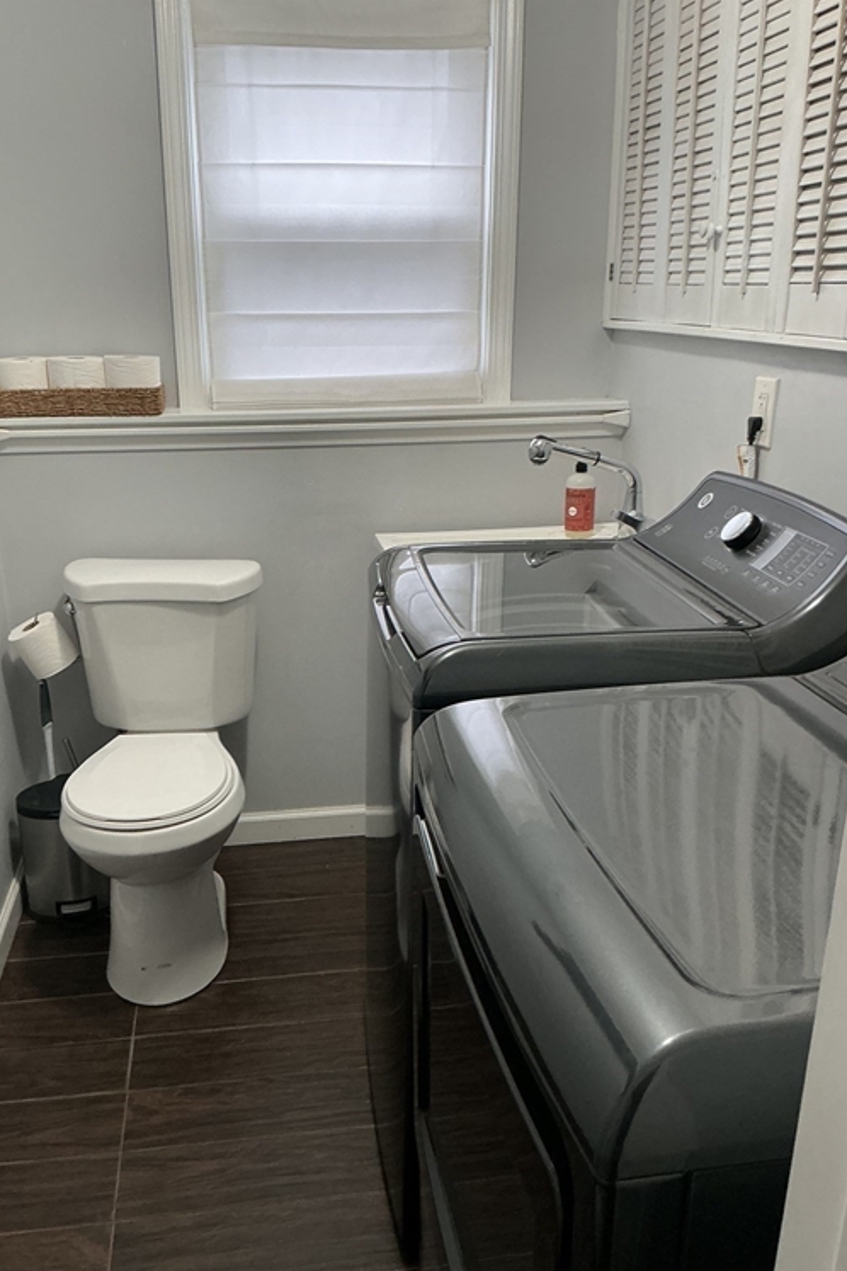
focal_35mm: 31
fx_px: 1094
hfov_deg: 42.2
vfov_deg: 60.3
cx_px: 364
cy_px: 650
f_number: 1.8
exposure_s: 1/60
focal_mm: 3
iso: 80
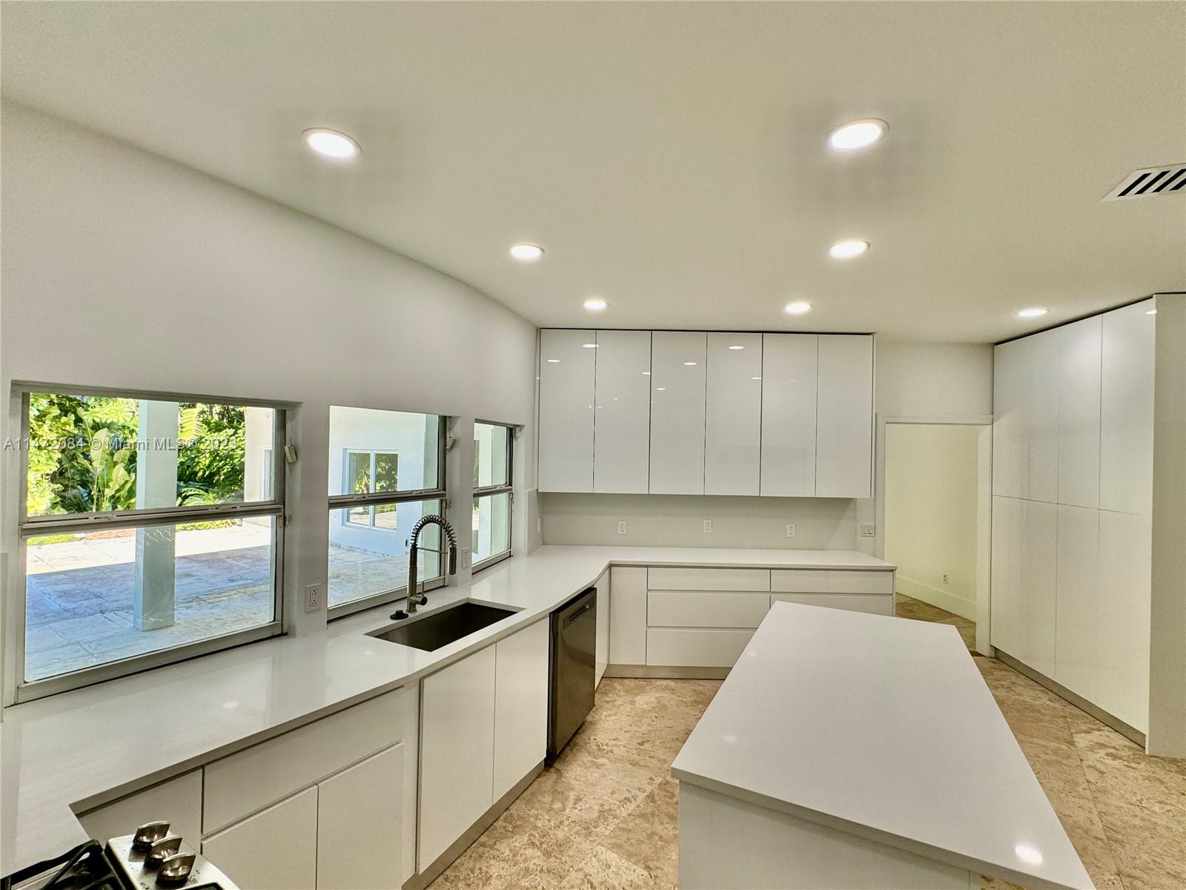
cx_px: 593
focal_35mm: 14
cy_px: 445
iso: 50
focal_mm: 2.22
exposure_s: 1/120
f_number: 2.2
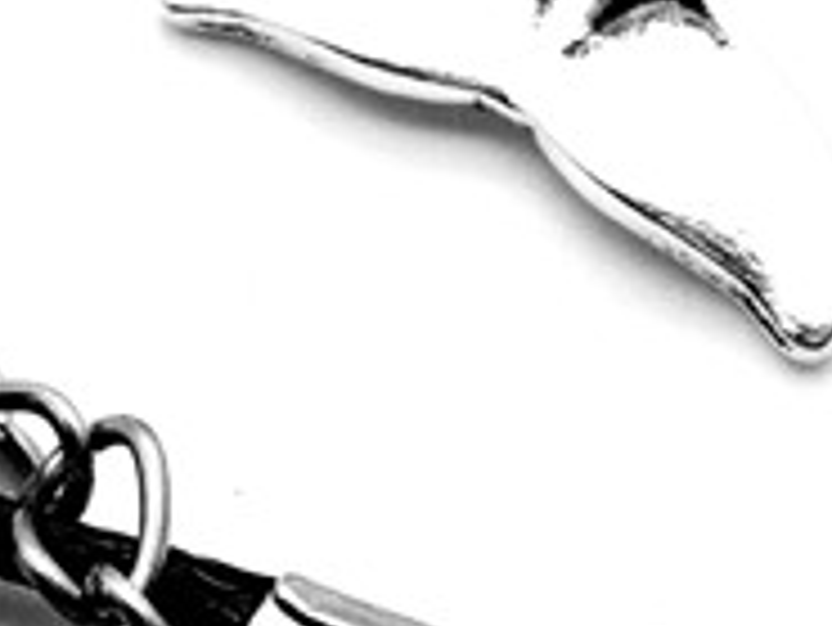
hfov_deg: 13.5
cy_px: -95
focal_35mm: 146
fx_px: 3511
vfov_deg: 10.0
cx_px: 252
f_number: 2.2
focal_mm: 4.5
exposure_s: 1/329
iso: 50
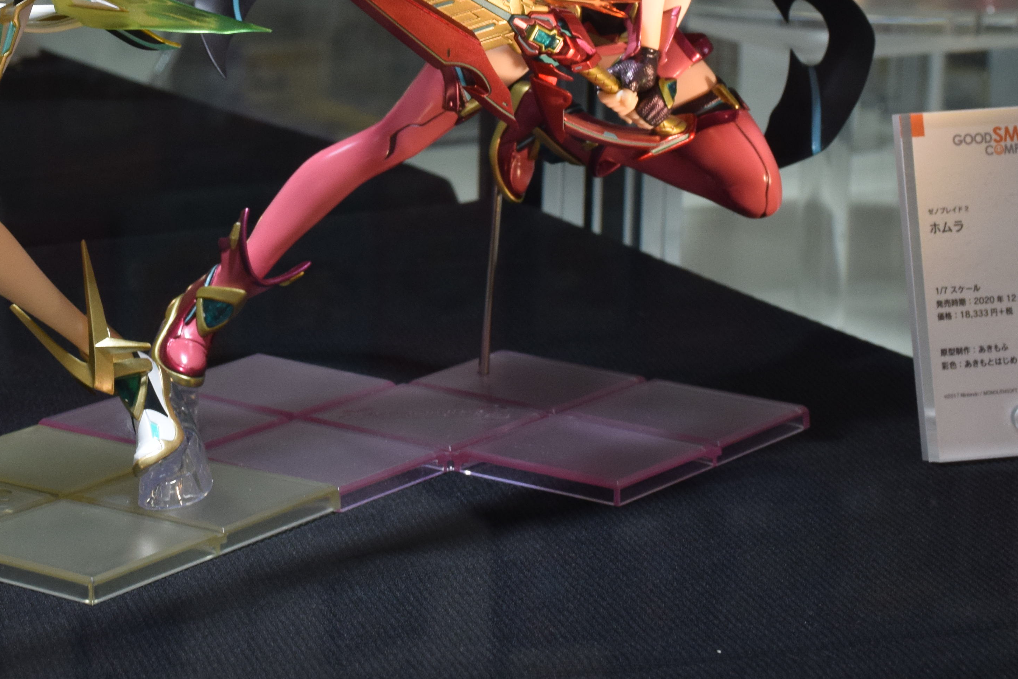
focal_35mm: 139
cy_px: 47
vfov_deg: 9.8
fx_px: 3931
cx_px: 157
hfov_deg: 14.6
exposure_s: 1/60
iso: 720
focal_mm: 45
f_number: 10
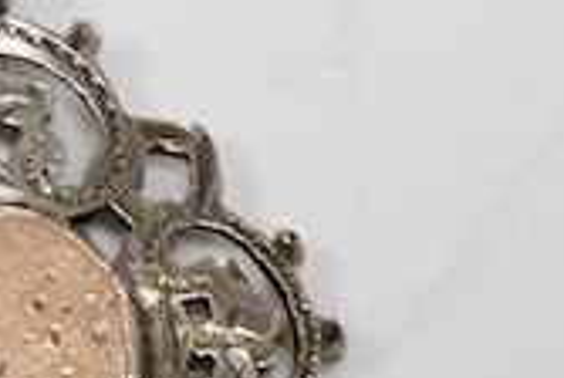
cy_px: 766
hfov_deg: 8.3
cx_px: -348
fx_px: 3798
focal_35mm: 242
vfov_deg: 5.6
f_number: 11
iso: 1250
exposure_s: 1/125
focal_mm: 30
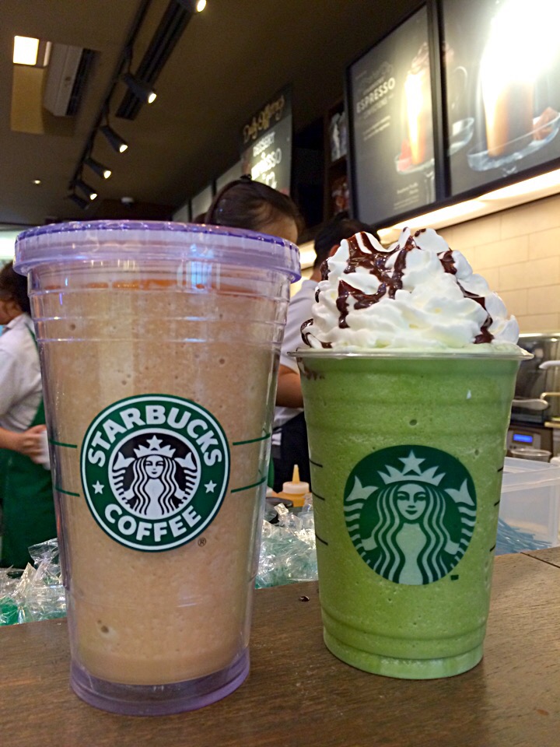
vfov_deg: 61.7
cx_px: 280
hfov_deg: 48.2
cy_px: 374
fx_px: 626
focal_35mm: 29
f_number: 2.2
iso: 125
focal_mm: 4.15
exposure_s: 1/33
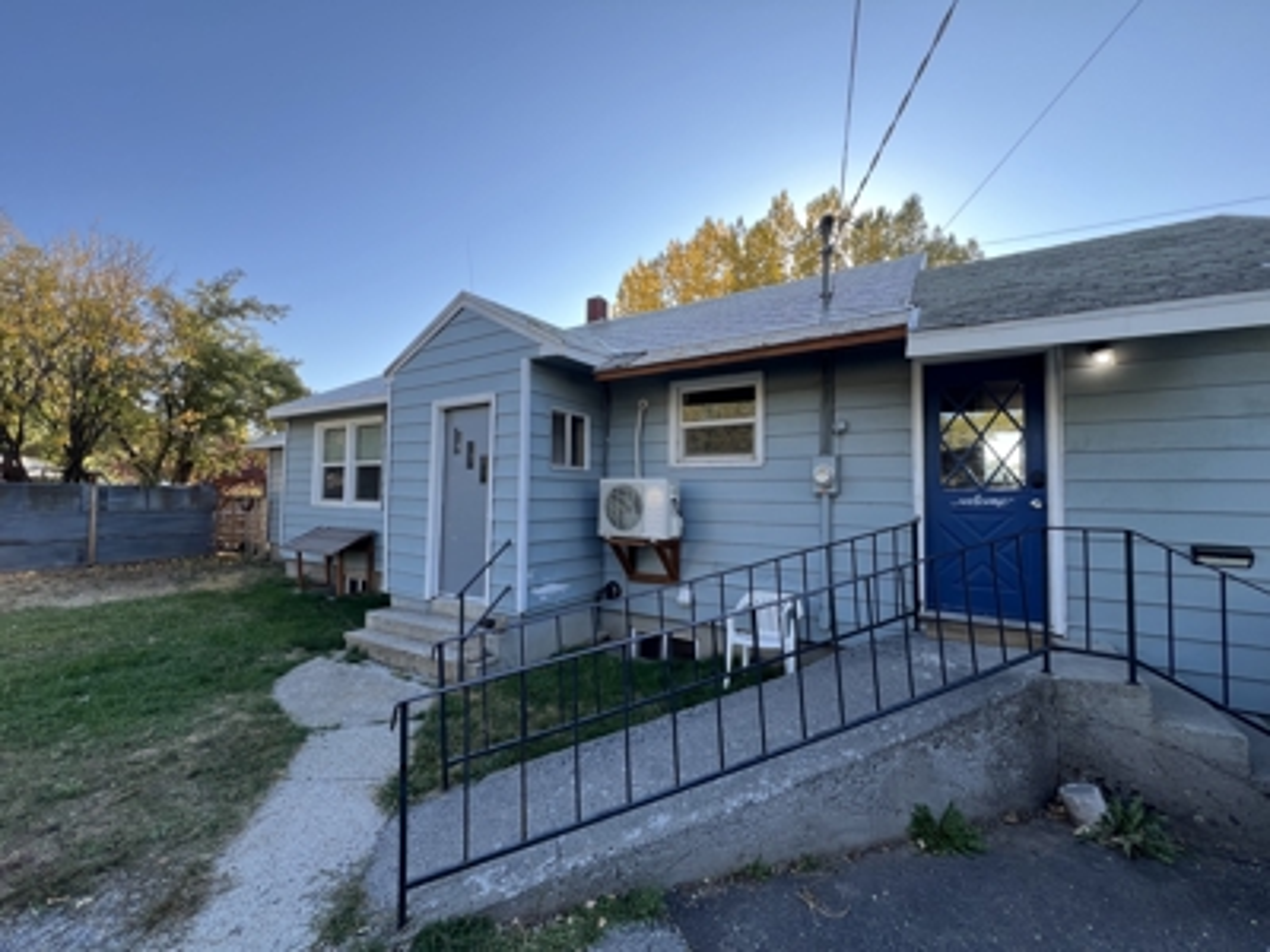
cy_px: 476
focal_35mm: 13
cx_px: 635
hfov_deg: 106.2
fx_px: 477
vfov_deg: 89.9
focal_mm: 1.57
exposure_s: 1/231
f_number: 1.8
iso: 32
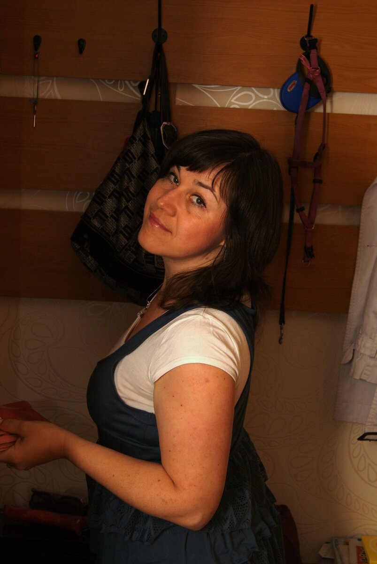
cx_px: 188
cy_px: 282
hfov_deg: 25.8
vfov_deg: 37.8
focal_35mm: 52
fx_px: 822
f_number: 5.6
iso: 200
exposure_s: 1/60
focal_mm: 35
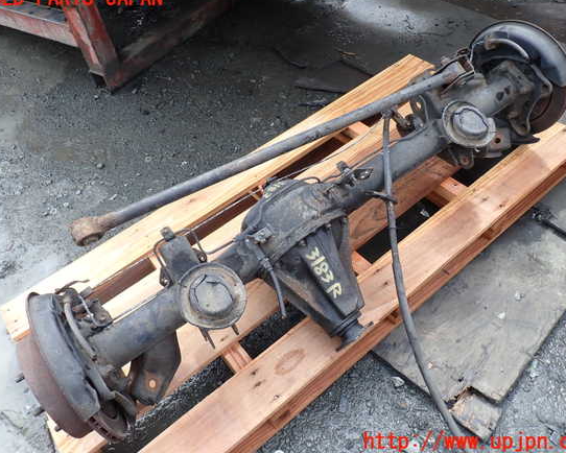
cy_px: 220
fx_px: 452
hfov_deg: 64.0
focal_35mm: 27
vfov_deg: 53.2
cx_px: 286
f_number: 2.8
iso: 100
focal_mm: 4.5
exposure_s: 1/250
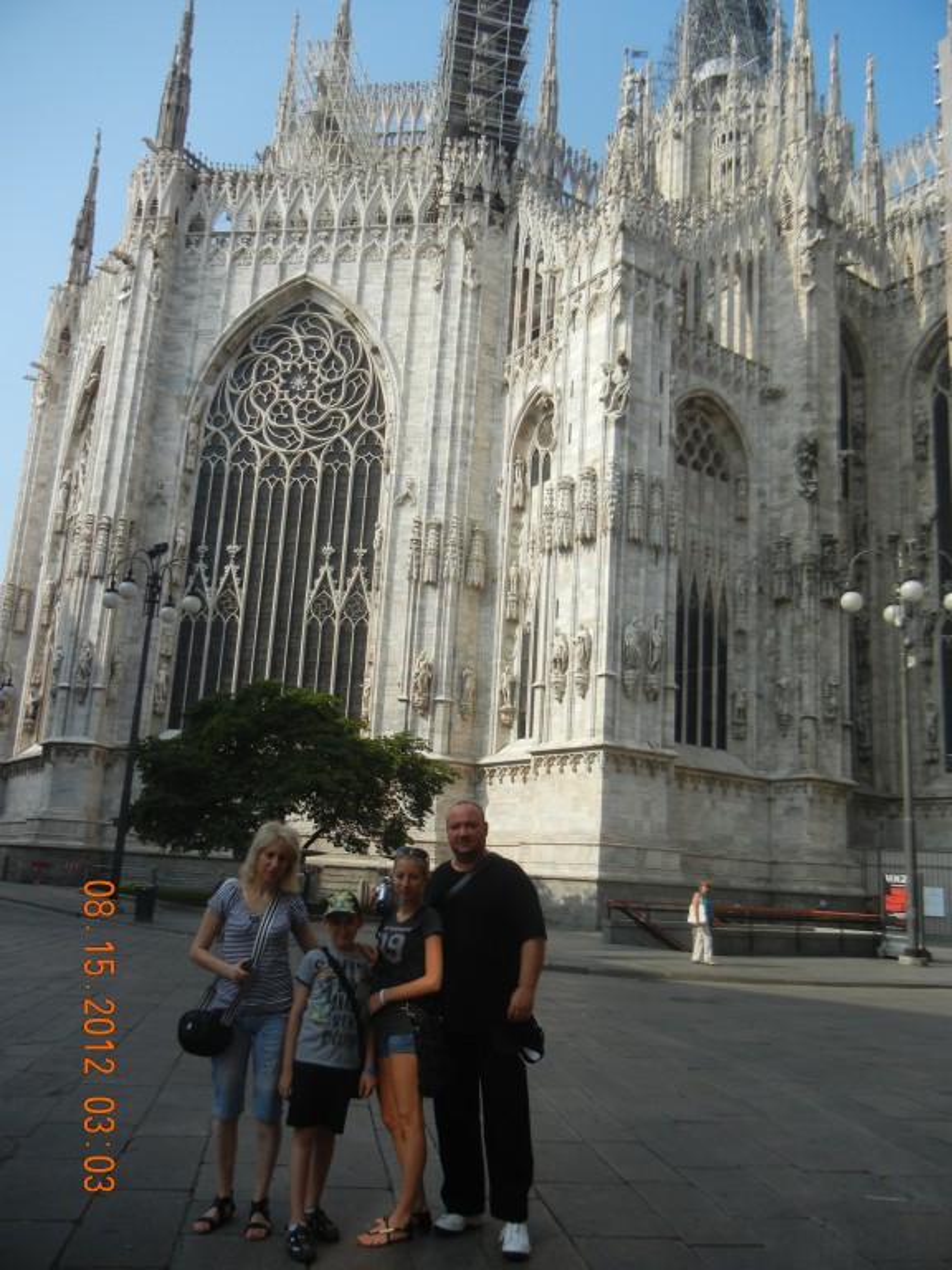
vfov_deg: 60.0
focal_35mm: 30
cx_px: 476
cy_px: 635
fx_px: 1100
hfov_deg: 46.8
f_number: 7
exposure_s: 1/378
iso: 160
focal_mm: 5.4
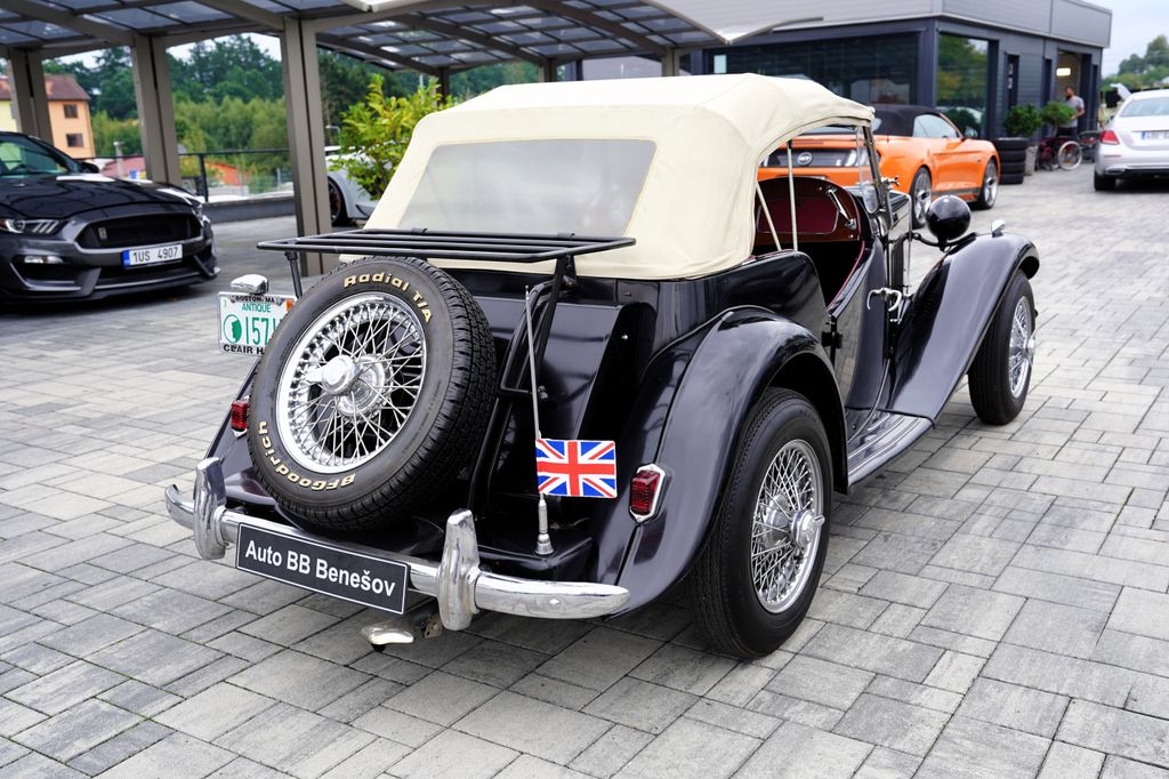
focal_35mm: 34
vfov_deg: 38.9
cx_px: 584
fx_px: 1104
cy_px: 390
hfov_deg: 55.8
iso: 100
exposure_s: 1/80
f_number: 5.6
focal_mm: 34
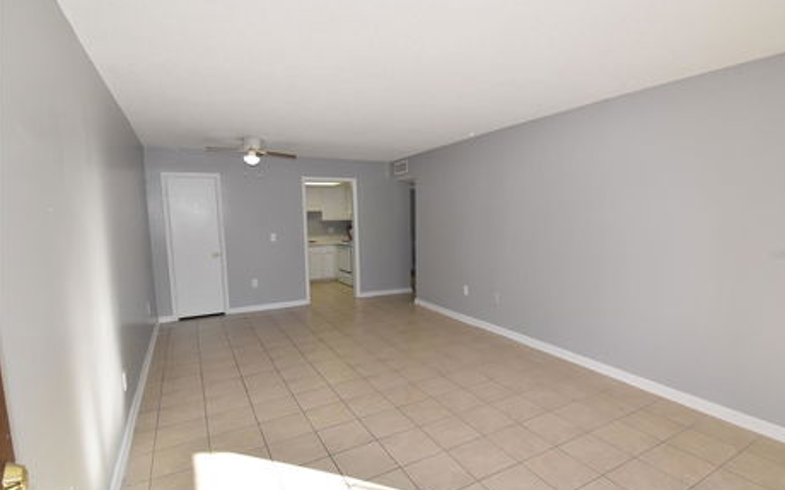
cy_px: 254
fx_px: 375
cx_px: 407
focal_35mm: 18
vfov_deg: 66.3
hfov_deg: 92.6
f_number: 11
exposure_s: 1/200
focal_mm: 11
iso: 1600
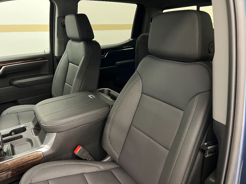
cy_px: 92
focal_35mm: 26
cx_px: 123
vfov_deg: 53.1
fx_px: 185
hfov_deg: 67.3
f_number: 1.5
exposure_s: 1/30
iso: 500
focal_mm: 5.7
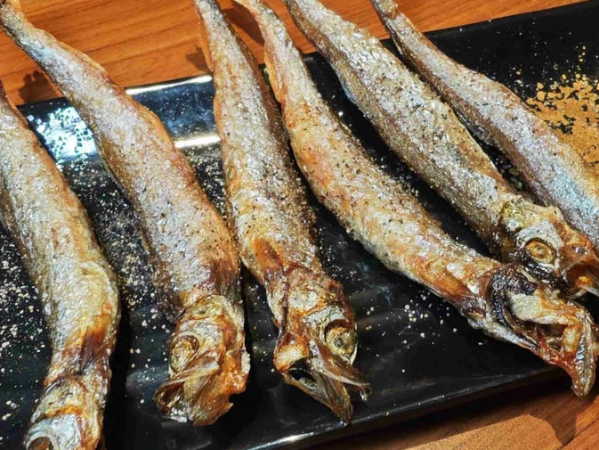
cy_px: 247
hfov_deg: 45.6
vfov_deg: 35.1
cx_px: 351
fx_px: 710
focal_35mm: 41
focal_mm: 2.03
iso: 100
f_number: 1.8
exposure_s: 1/105
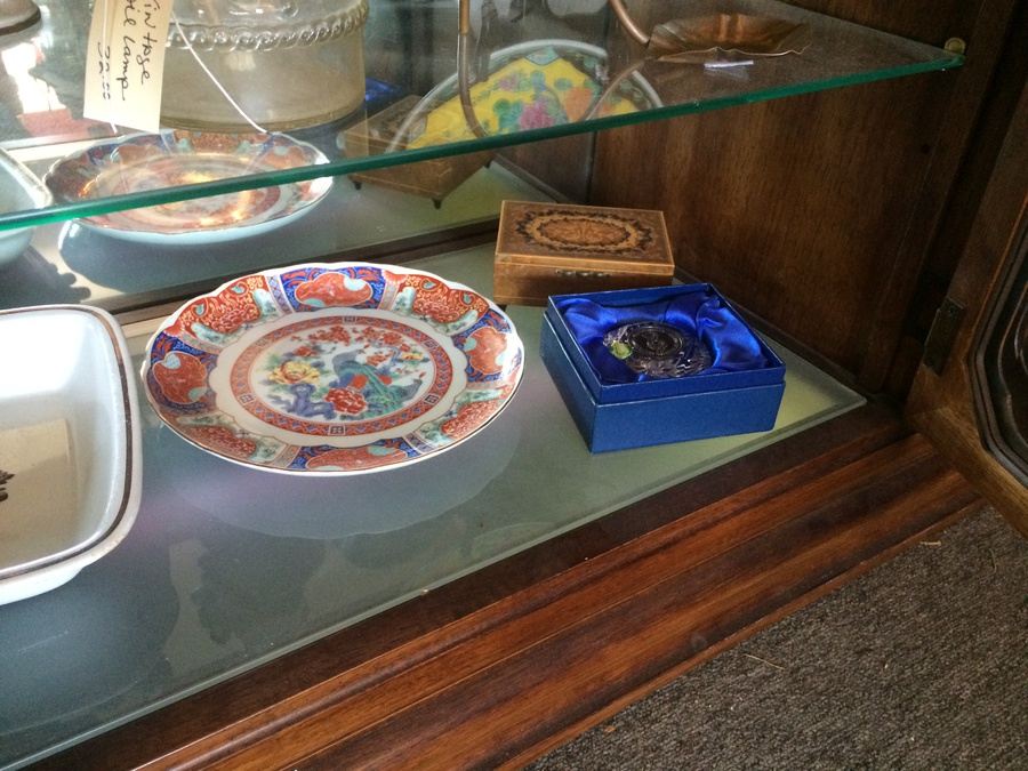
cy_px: 386
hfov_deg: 60.0
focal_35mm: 30
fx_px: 891
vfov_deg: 46.8
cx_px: 514
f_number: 2.2
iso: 320
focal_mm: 4.12
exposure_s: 1/30
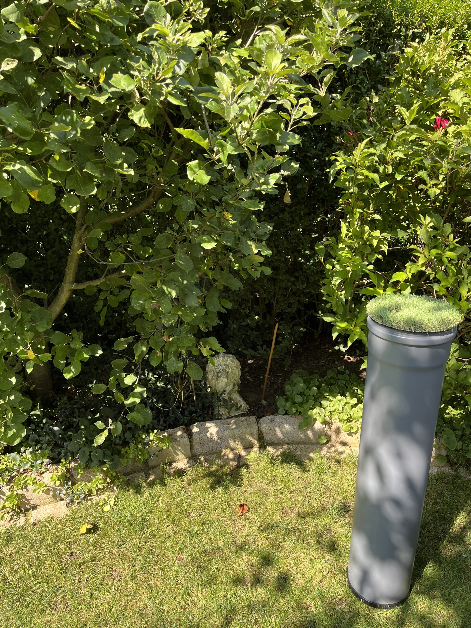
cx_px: 236
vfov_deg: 67.3
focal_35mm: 26
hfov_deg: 53.1
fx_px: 472
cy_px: 314
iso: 50
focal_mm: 5.1
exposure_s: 1/527
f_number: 1.6
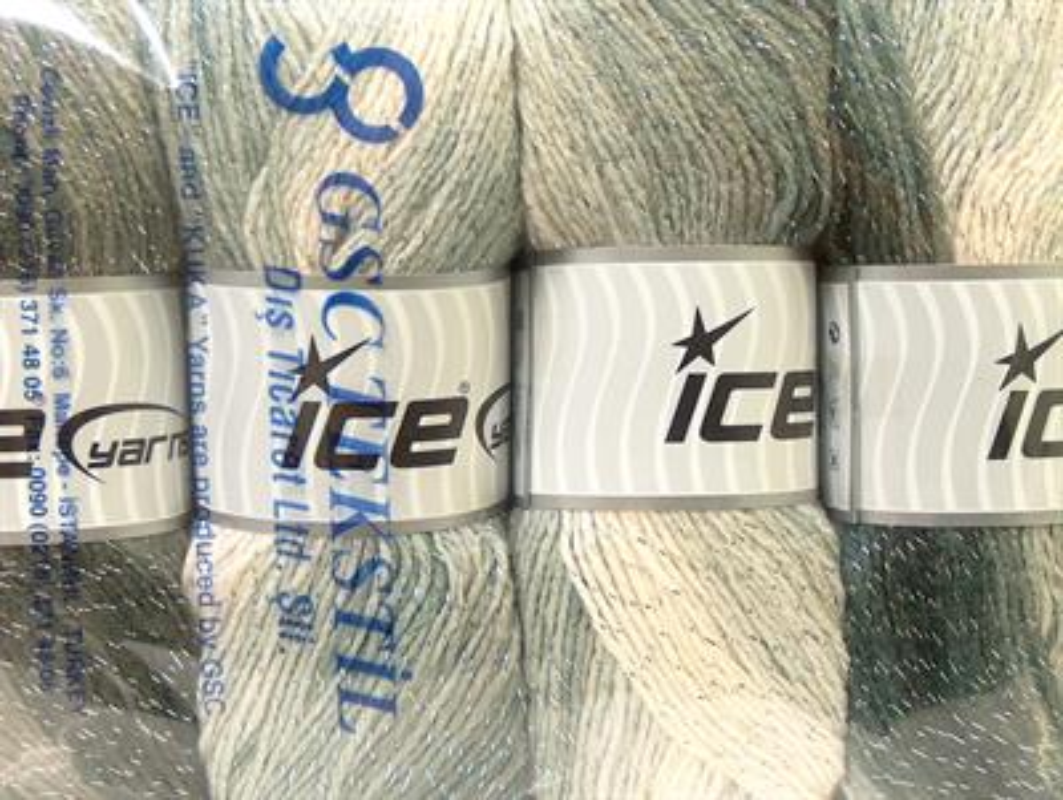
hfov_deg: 27.0
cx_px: 532
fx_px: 2214
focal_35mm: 72
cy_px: 400
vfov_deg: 20.5
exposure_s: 1/17.7
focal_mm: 14.73
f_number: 2.9
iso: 200
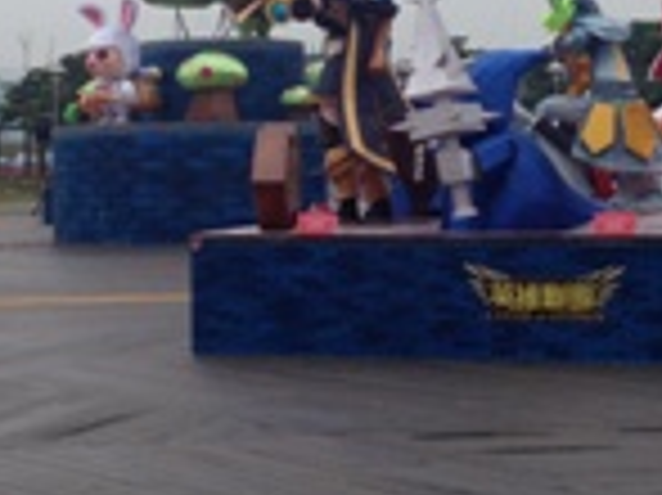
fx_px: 2045
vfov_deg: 13.8
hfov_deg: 18.4
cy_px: 122
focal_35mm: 107
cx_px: 419
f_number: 2.4
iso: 64
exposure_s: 1/593
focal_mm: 4.28
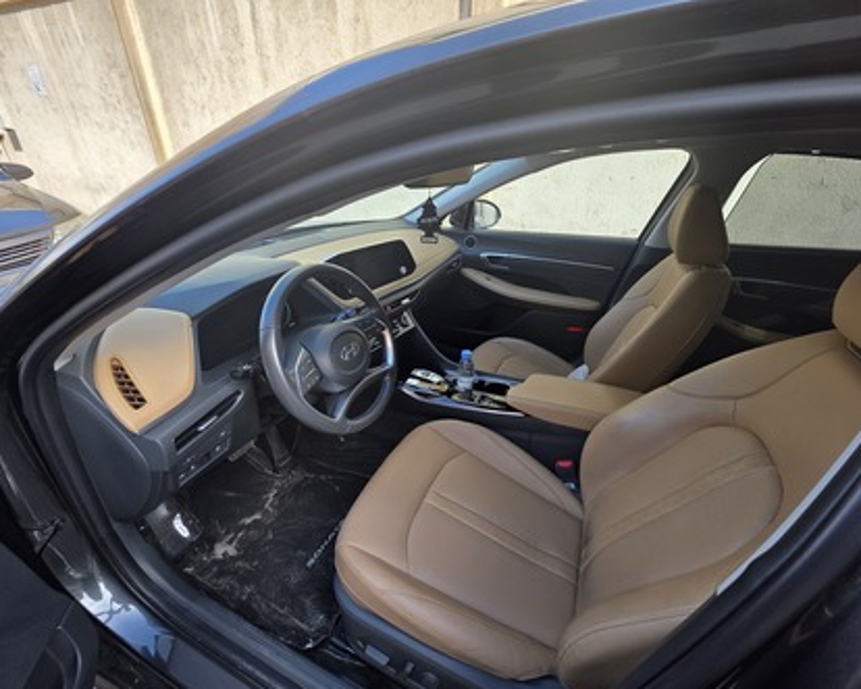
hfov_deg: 100.7
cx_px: 438
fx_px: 357
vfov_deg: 87.9
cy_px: 355
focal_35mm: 14
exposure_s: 1/242
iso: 40
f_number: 1.9
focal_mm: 2.2
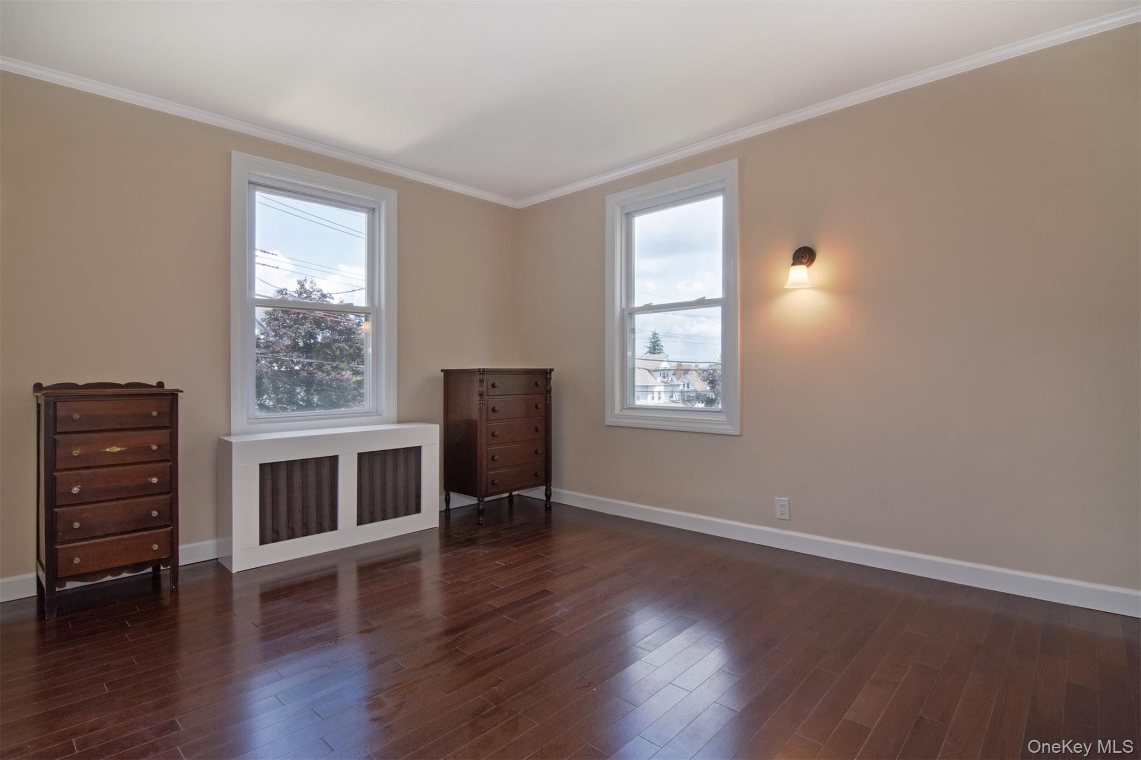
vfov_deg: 72.0
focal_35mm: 16
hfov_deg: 95.0
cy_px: 380
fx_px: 523
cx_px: 570
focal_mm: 11
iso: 640
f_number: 11
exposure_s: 1/200
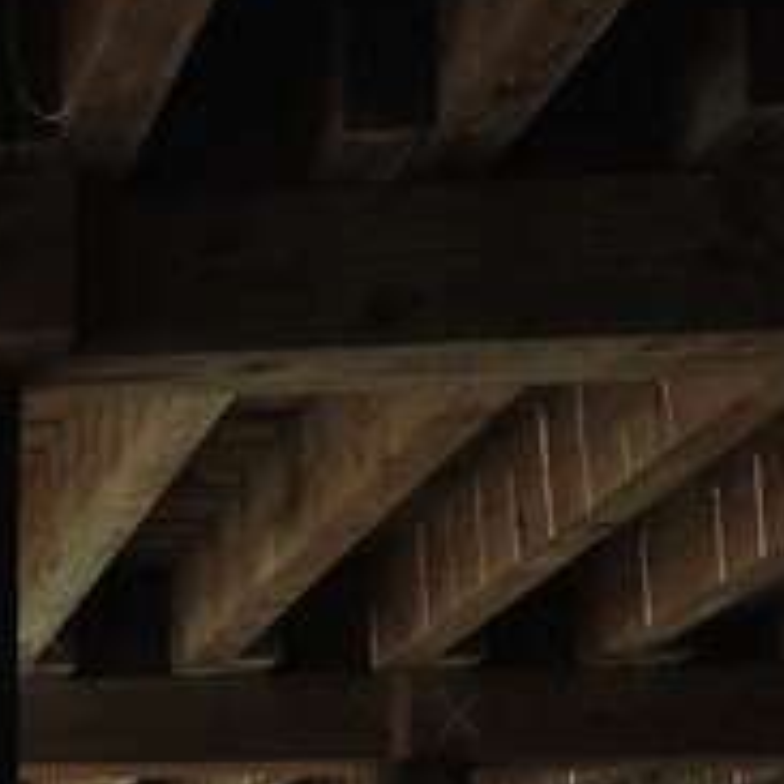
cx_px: -823
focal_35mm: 112
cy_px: 1225
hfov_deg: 13.2
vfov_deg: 14.4
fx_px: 2870
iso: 32
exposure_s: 1/3165
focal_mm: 4.15
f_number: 2.2
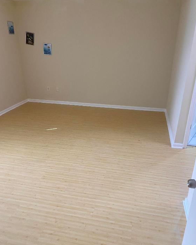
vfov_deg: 62.2
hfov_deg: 51.5
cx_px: 101
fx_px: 203
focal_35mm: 28
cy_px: 127
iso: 100
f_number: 1.8
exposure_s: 1/60
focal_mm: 4.25
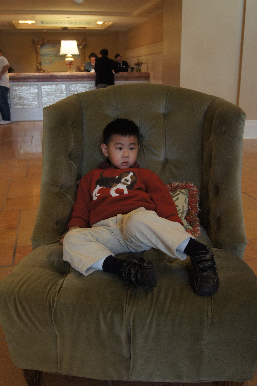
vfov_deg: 57.3
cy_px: 193
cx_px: 128
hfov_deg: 39.9
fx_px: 354
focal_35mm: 33
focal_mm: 22
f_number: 5.6
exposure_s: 1/25
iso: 1600
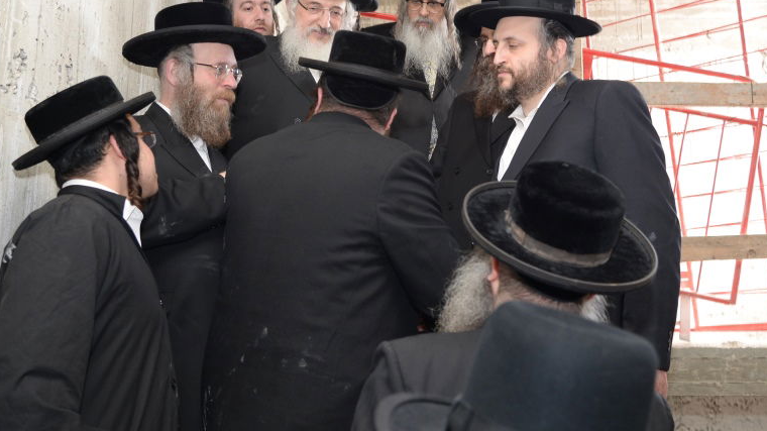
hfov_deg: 42.9
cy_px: 130
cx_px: 393
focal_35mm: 48
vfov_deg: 24.7
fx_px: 976
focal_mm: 34
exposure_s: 1/80
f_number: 4.5
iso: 800
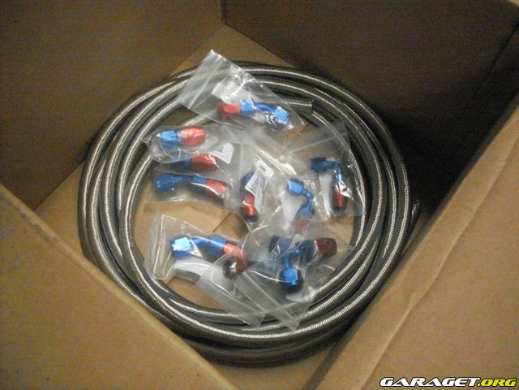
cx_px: 260
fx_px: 570
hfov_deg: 49.0
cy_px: 195
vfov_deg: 37.7
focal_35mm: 38
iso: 1000
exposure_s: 1/60
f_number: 2.8
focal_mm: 6.3
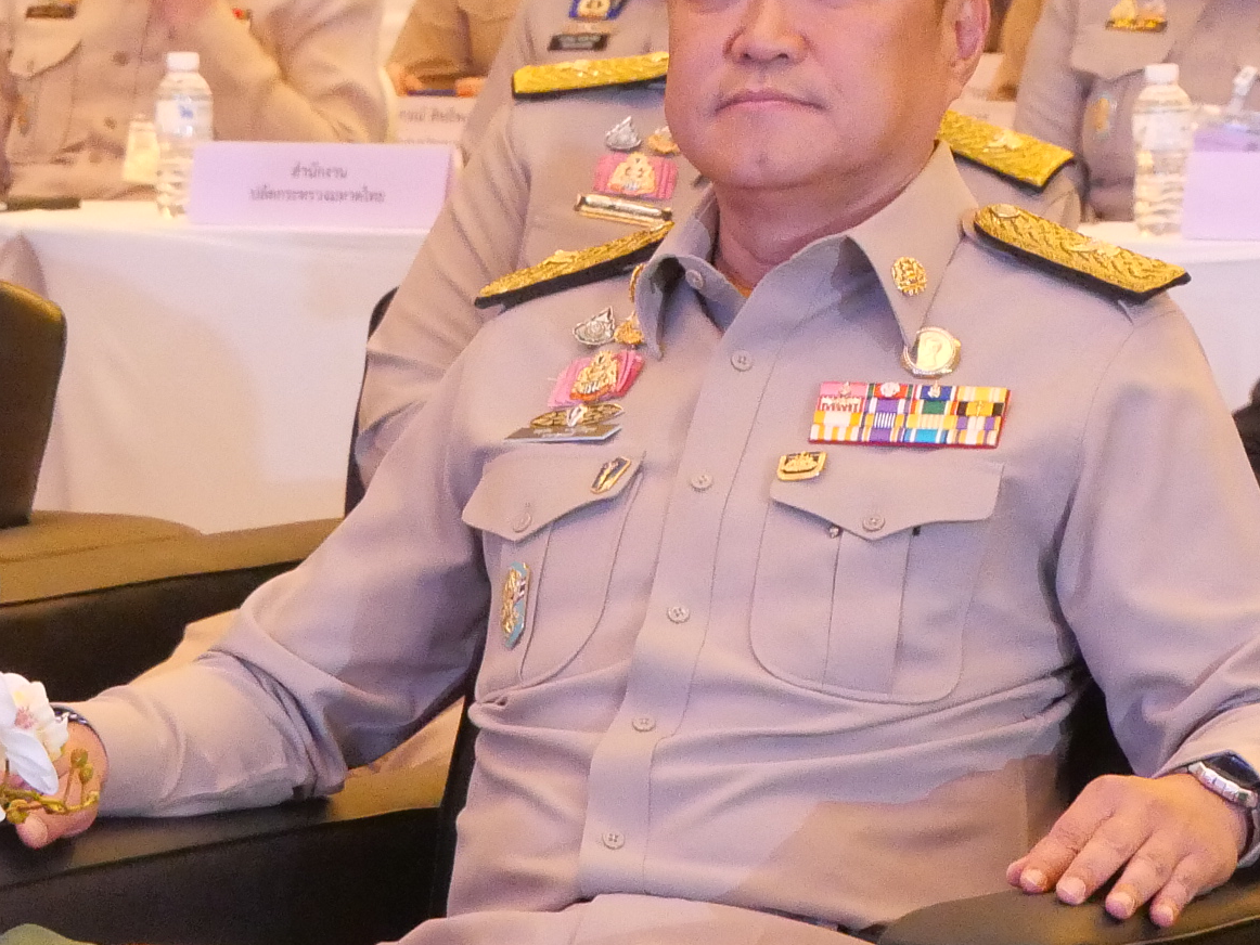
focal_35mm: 381
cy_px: 842
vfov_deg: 3.9
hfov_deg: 5.2
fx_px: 13871
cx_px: 735
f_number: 7.1
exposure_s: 1/20
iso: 4000
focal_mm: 60
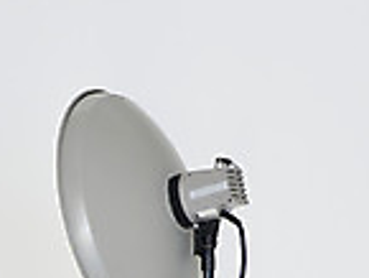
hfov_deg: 12.1
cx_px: -288
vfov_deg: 9.6
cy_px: 413
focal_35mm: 151
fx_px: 1611
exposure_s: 2
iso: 250
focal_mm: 38
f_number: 11
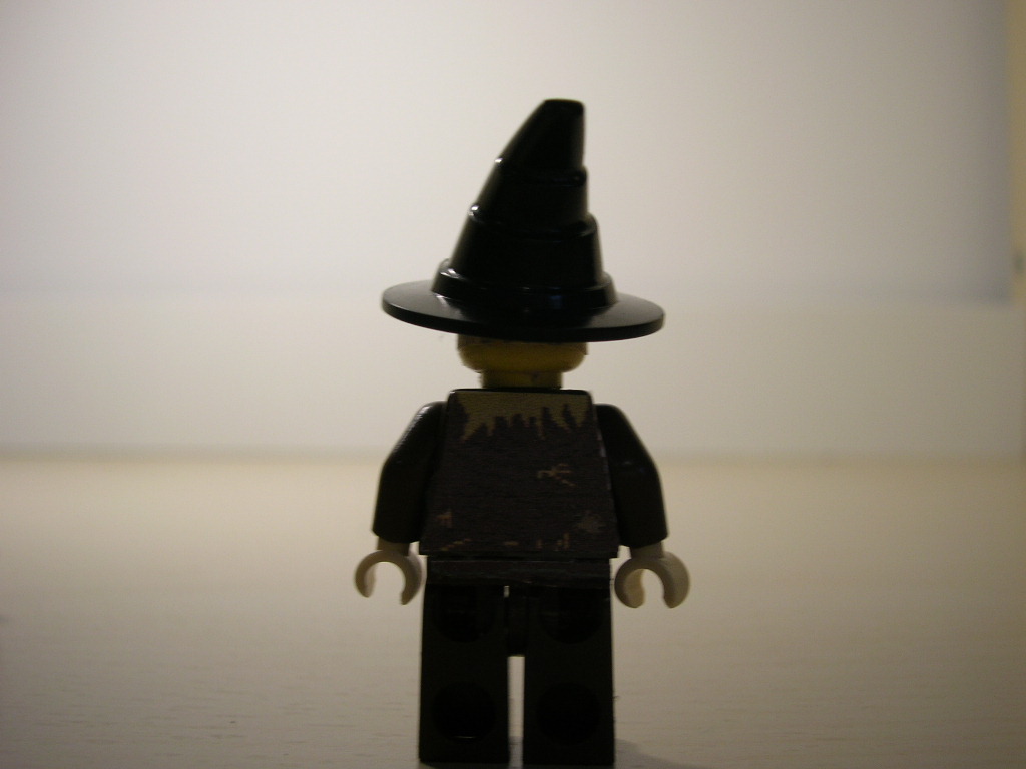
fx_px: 1126
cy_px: 384
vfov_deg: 37.7
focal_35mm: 38
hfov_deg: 49.0
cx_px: 513
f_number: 3
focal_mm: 6.4
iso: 50
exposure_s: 1/50.1
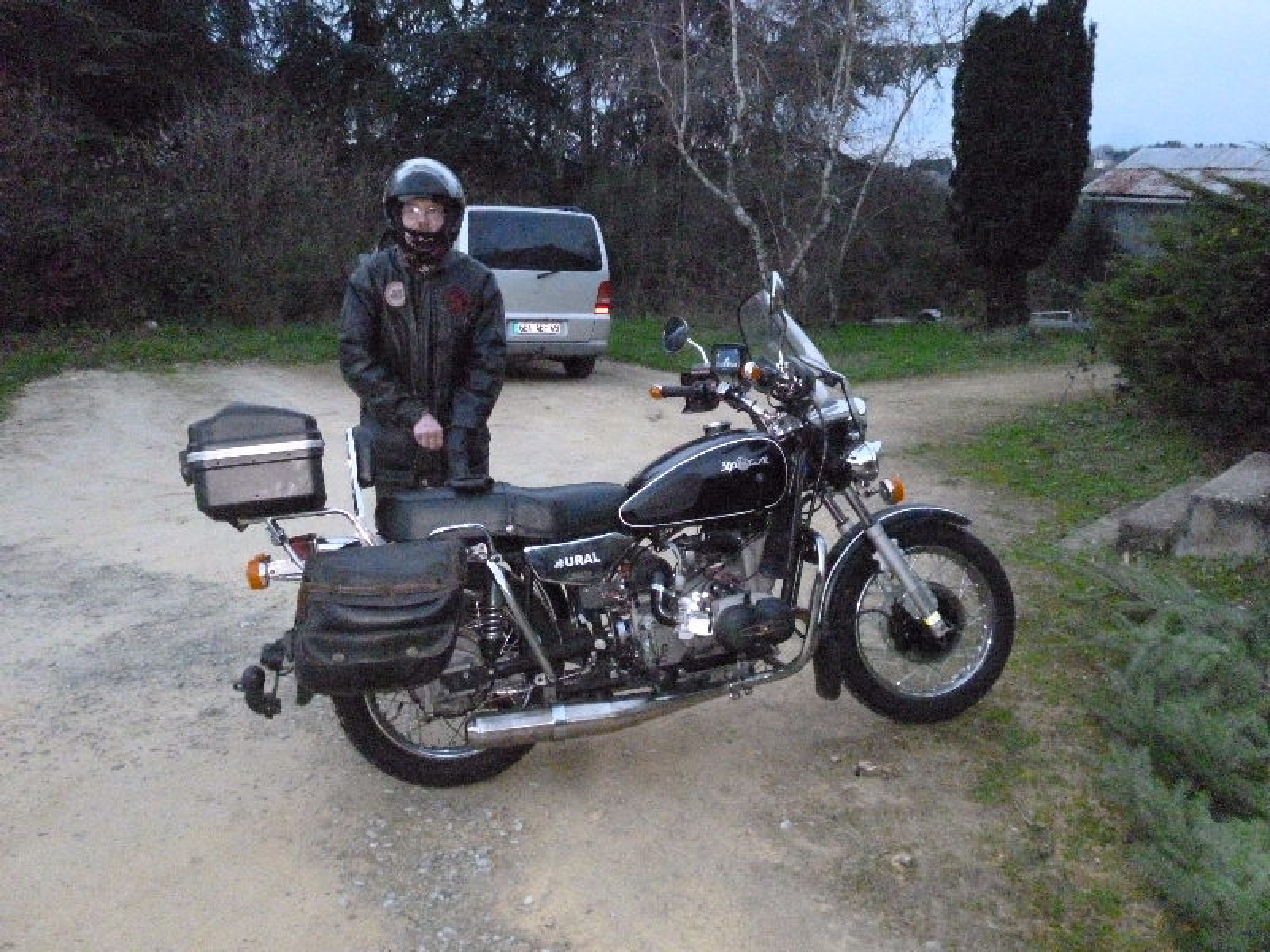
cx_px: 635
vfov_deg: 44.2
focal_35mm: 32
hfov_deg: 56.8
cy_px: 476
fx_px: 1174
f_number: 3.3
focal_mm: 5.7
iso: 1250
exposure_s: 1/60
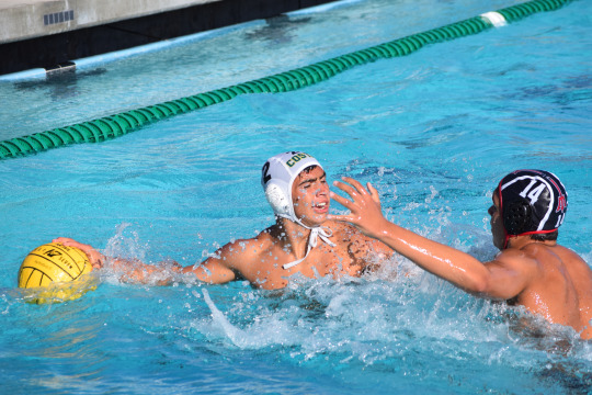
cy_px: 198
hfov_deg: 11.2
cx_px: 296
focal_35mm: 183
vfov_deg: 7.5
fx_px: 3009
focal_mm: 122
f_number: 7.1
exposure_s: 1/2000
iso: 400
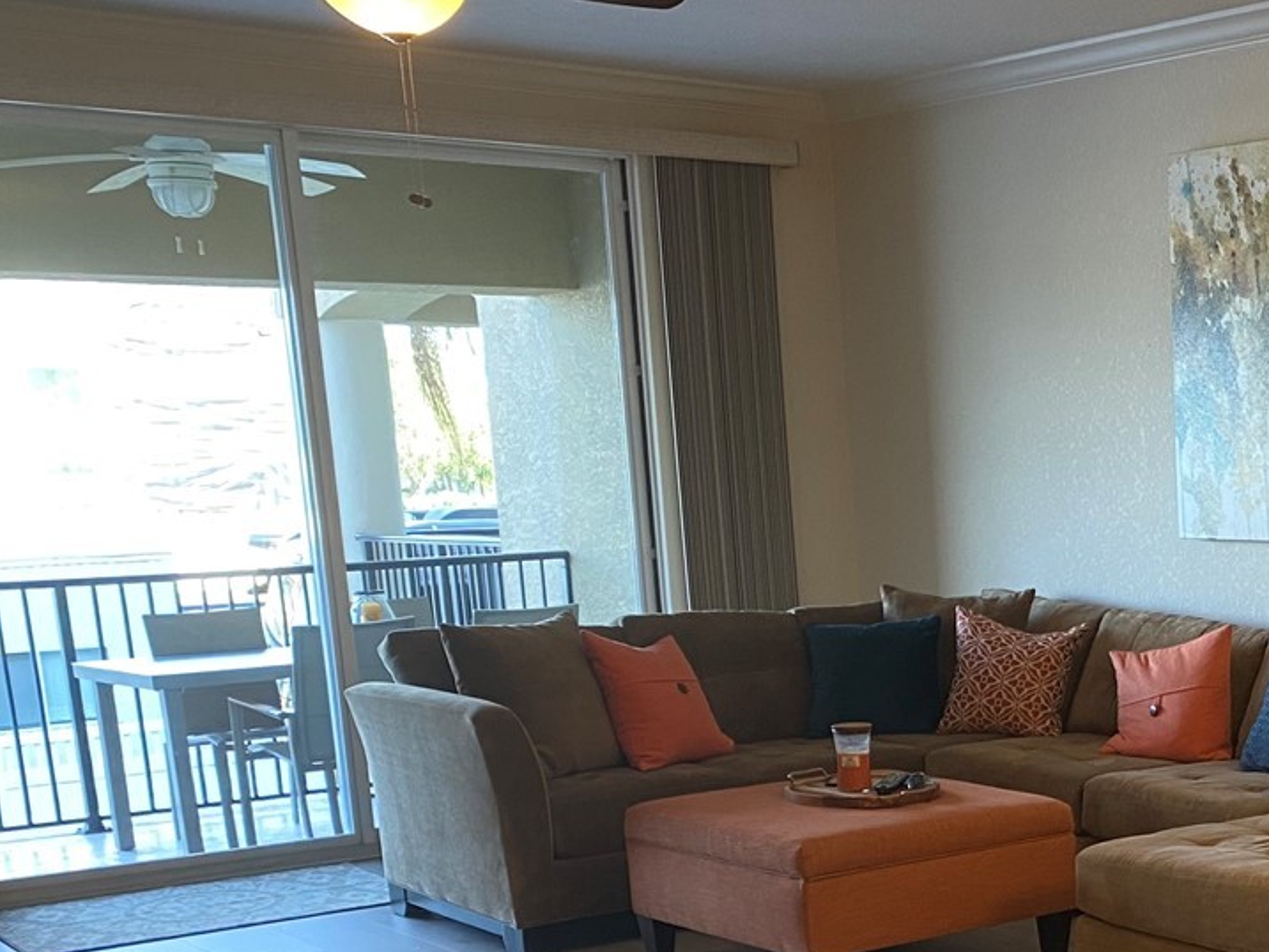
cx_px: 1319
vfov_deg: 24.1
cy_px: 948
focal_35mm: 58
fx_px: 2127
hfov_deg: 30.5
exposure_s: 1/60
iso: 160
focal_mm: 4.25
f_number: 1.8
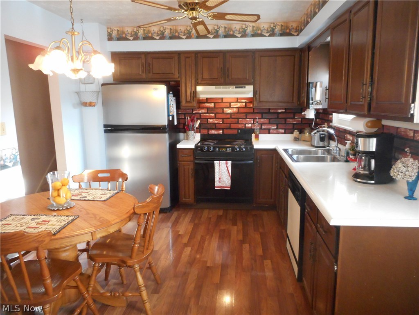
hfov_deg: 69.4
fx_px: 303
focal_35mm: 25
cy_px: 158
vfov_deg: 54.9
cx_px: 210
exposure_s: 1/13
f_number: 3.7
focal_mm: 4.5
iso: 400
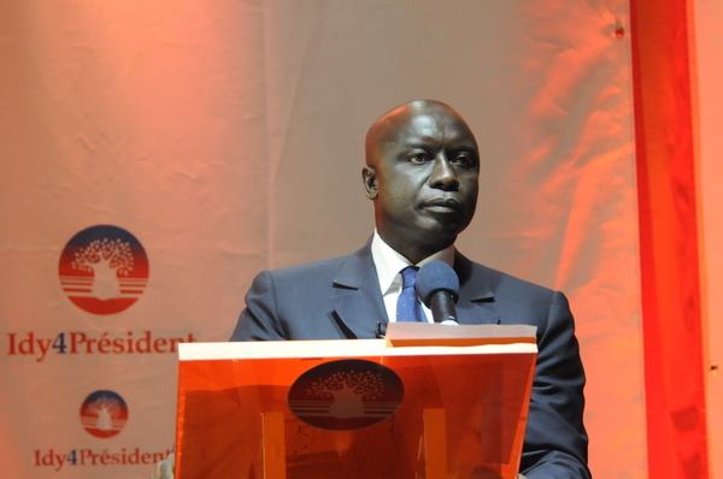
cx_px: 362
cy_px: 240
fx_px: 3669
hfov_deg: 11.3
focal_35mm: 183
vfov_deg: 7.5
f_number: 4.8
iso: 1600
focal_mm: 122
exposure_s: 1/30
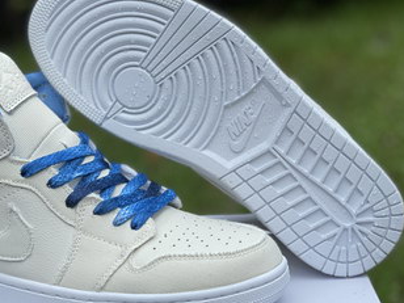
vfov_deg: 14.2
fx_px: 1214
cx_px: 150
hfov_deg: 18.9
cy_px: 172
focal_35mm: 104
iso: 32
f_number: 2.2
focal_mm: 7.5
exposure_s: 1/346
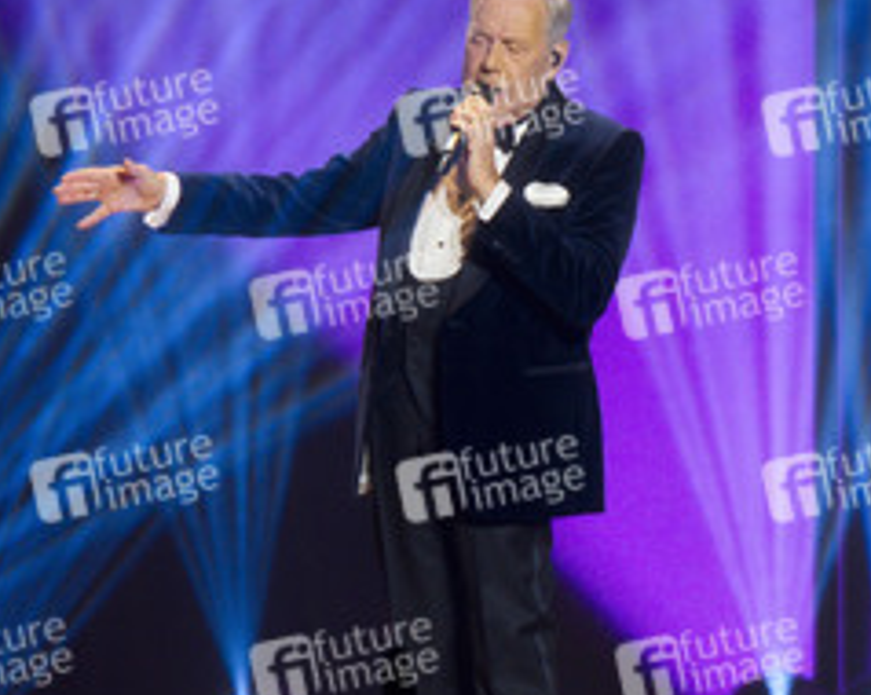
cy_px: 388
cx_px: 393
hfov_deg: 2.0
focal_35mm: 979
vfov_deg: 1.6
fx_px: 25216
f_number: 5.6
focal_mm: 550
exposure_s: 1/200
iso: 1600
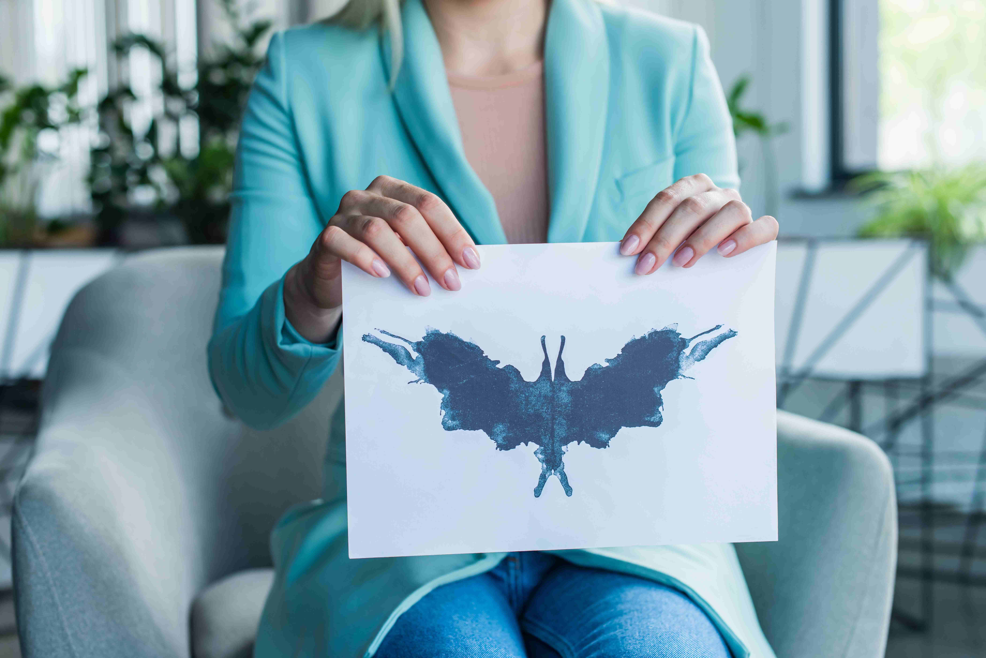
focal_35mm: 50
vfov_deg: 27.0
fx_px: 1370
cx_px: 493
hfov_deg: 39.6
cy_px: 329
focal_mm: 50
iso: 250
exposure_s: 1/160
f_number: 3.2
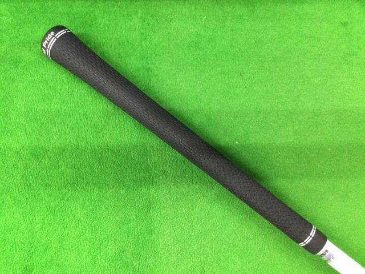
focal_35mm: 31
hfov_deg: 58.4
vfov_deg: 45.4
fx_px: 327
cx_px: 182
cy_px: 137
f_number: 2.4
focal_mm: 3.3
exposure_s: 1/30
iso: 200
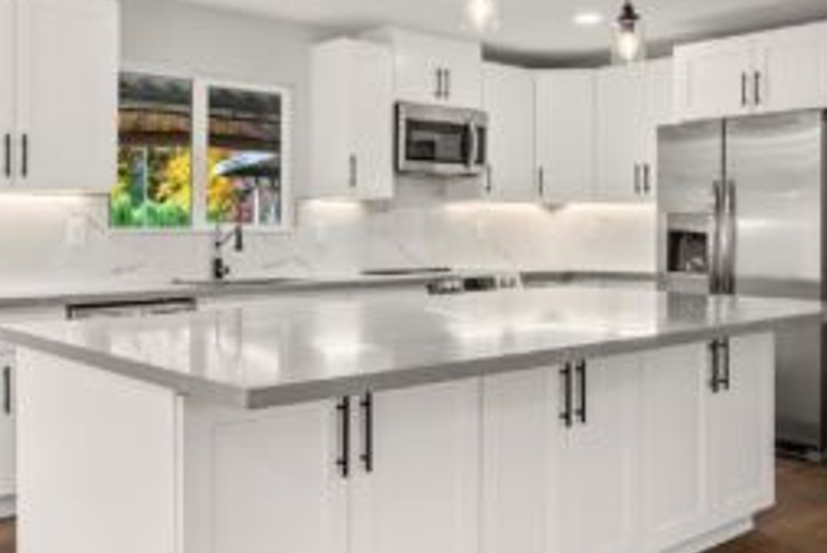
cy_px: 257
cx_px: 346
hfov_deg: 50.5
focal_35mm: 38
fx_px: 873
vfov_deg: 35.1
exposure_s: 1/60
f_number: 7.1
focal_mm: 24
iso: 80
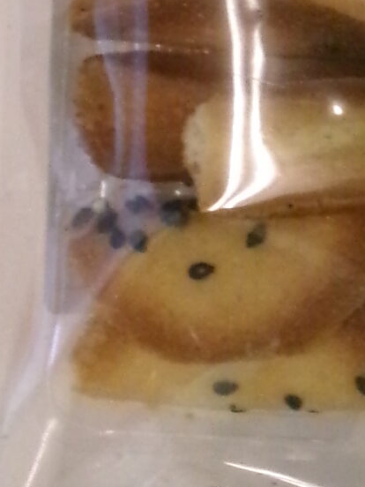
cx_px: 670
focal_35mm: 246
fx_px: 3459
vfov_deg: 7.8
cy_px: -424
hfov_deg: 5.9
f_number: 4.9
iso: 800
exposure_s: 1/70
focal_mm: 9.5
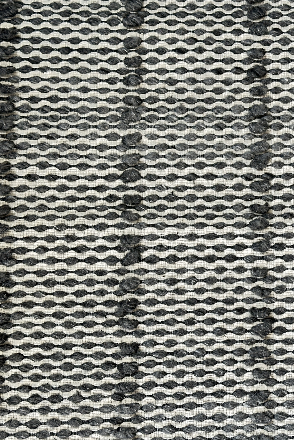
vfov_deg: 30.1
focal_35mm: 67
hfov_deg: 19.9
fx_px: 821
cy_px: 219
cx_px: 265
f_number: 1.78
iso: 160
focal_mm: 6.86
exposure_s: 1/60
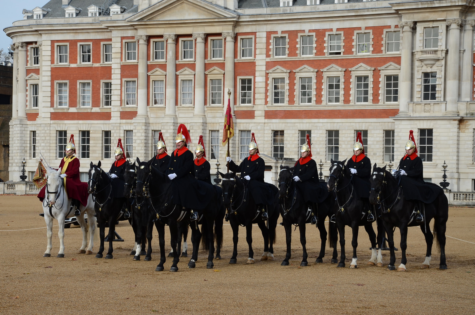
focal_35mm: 93
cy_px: 158
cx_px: 238
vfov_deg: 14.6
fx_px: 1224
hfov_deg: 22.0
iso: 160
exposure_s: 1/250
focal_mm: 62
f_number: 8
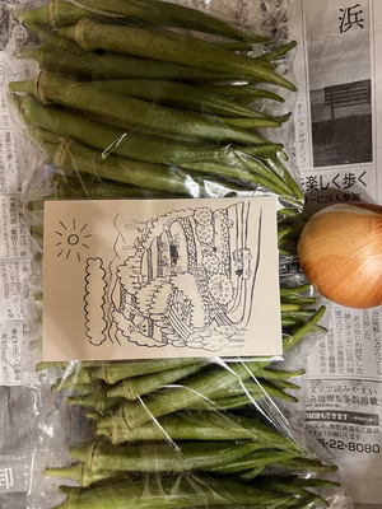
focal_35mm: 26
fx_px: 383
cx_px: 191
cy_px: 254
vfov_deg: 67.3
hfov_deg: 53.1
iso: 200
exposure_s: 1/53
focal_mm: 5.7
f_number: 1.5
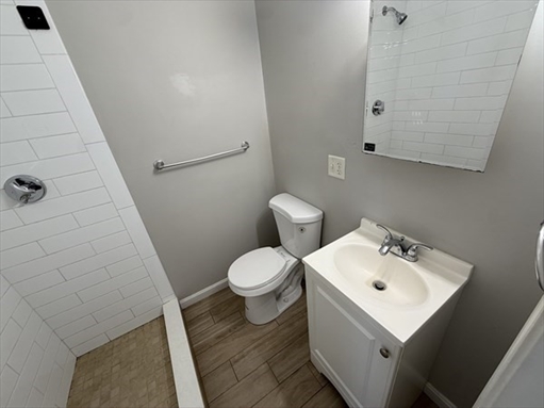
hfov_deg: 102.1
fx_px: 220
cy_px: 204
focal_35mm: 14
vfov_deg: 85.7
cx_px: 272
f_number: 2.2
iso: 100
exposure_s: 1/120
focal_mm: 2.22
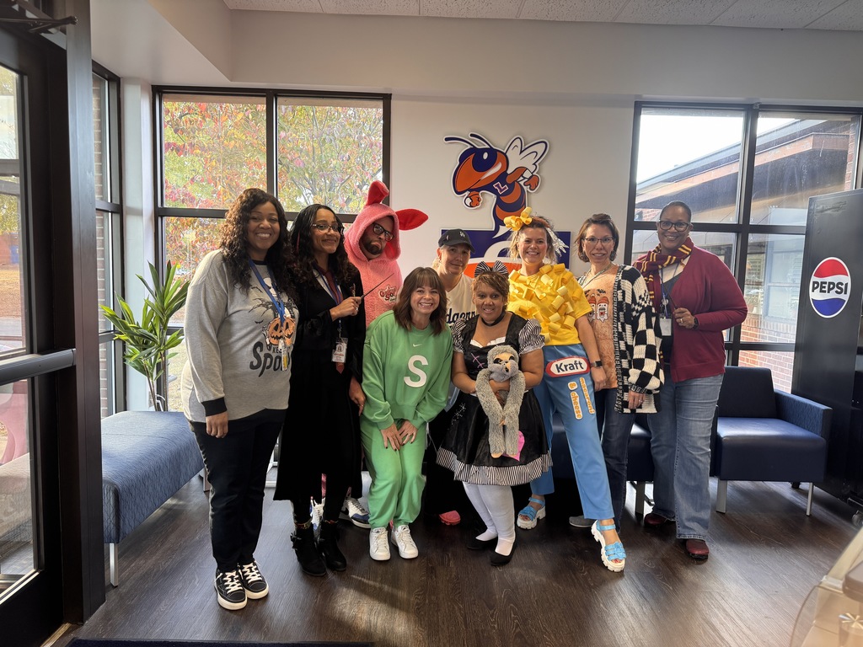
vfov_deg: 56.8
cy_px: 324
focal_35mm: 24
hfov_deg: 71.6
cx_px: 432
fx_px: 598
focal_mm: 6.76
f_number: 1.78
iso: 125
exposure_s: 1/60
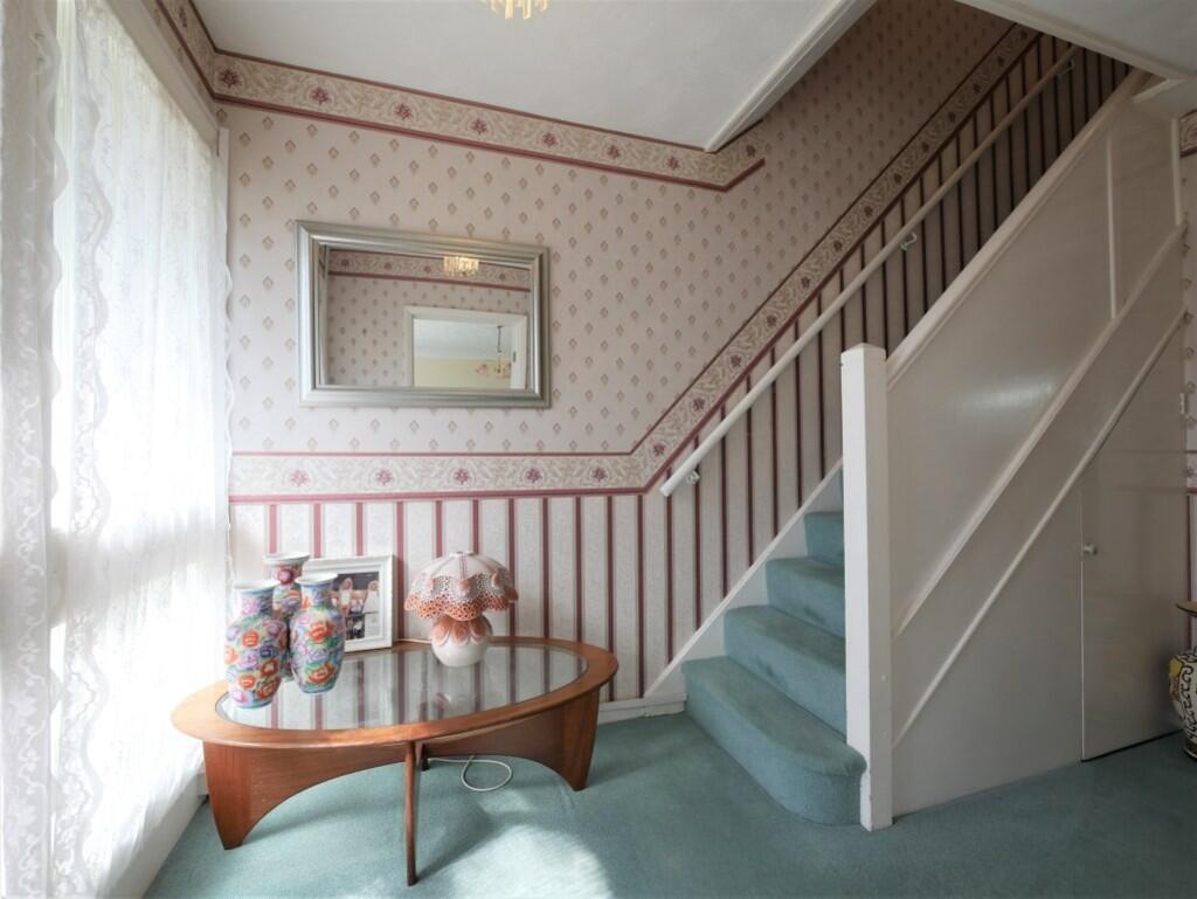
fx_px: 484
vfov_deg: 85.7
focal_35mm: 14
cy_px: 450
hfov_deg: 102.0
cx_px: 598
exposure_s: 1/160
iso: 200
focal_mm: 7
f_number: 4.5
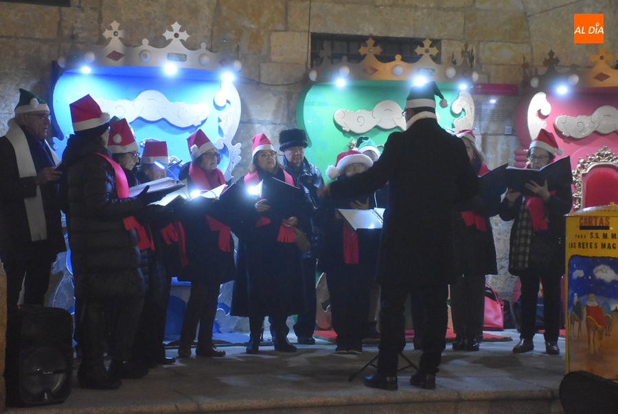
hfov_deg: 27.0
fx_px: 1289
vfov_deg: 18.2
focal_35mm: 75
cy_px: 207
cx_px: 309
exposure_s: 1/60
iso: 7200
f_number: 4.8
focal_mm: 50
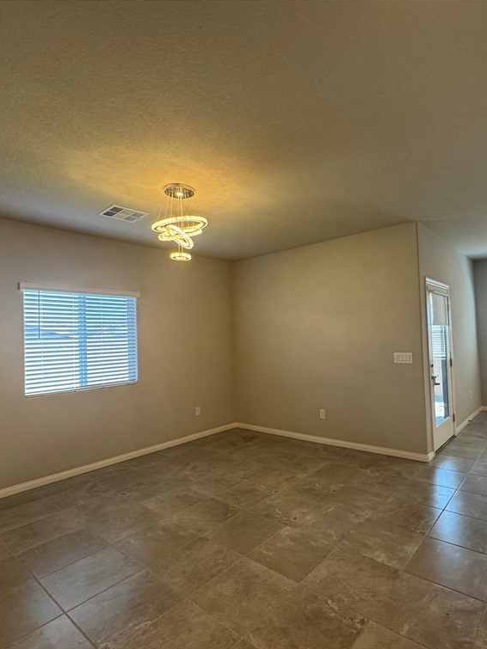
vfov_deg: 84.7
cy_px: 325
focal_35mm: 19
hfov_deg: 67.9
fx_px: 357
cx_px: 295
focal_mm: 2.22
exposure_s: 1/120
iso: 200
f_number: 2.2
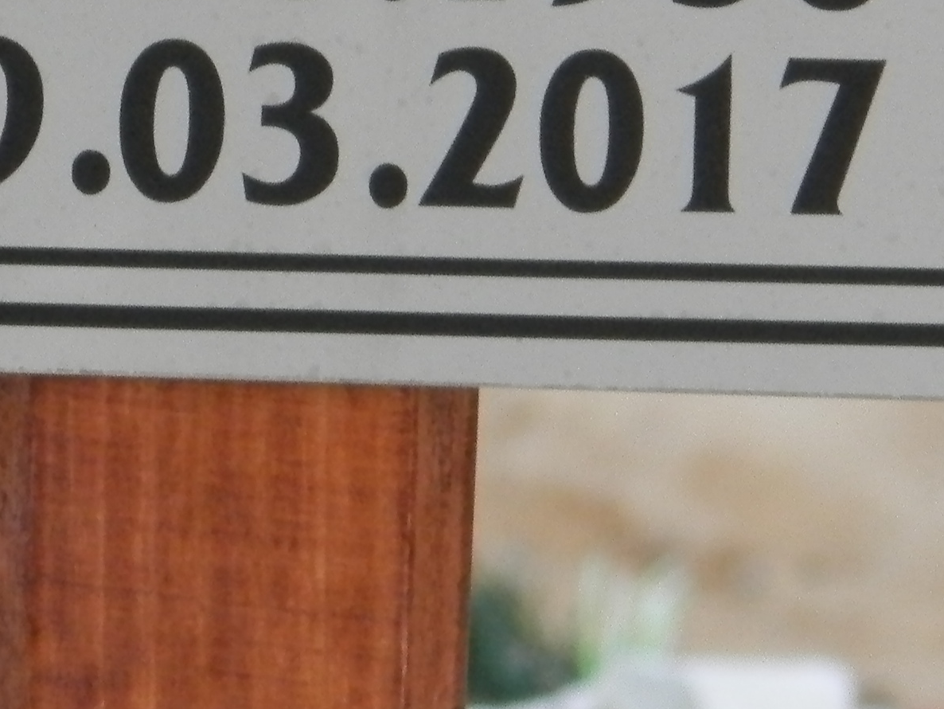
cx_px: 400
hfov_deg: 2.3
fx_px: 23730
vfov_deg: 1.7
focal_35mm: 870
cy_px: -151
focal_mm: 40
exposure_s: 1/100
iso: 200
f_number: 5.4
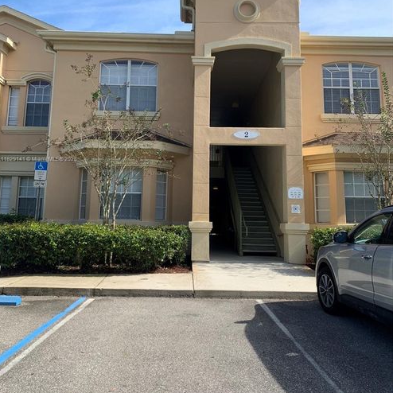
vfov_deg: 52.2
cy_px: 160
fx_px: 398
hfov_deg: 52.5
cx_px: 195
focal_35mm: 31
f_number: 1.8
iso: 25
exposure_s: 1/1447
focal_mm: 4.25
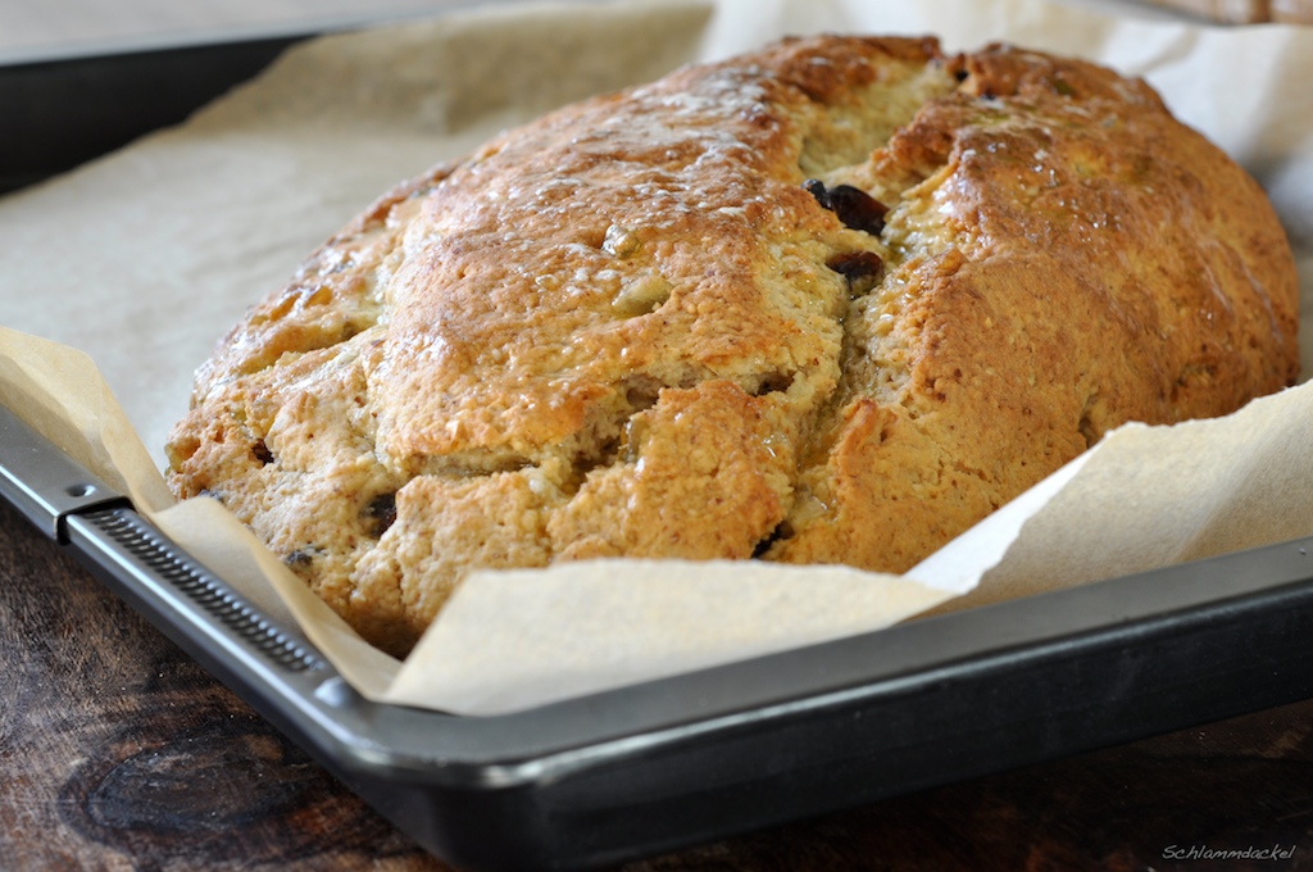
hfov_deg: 22.6
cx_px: 656
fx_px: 3278
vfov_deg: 15.1
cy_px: 436
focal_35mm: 90
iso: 200
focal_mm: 60
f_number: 10
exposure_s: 1/8
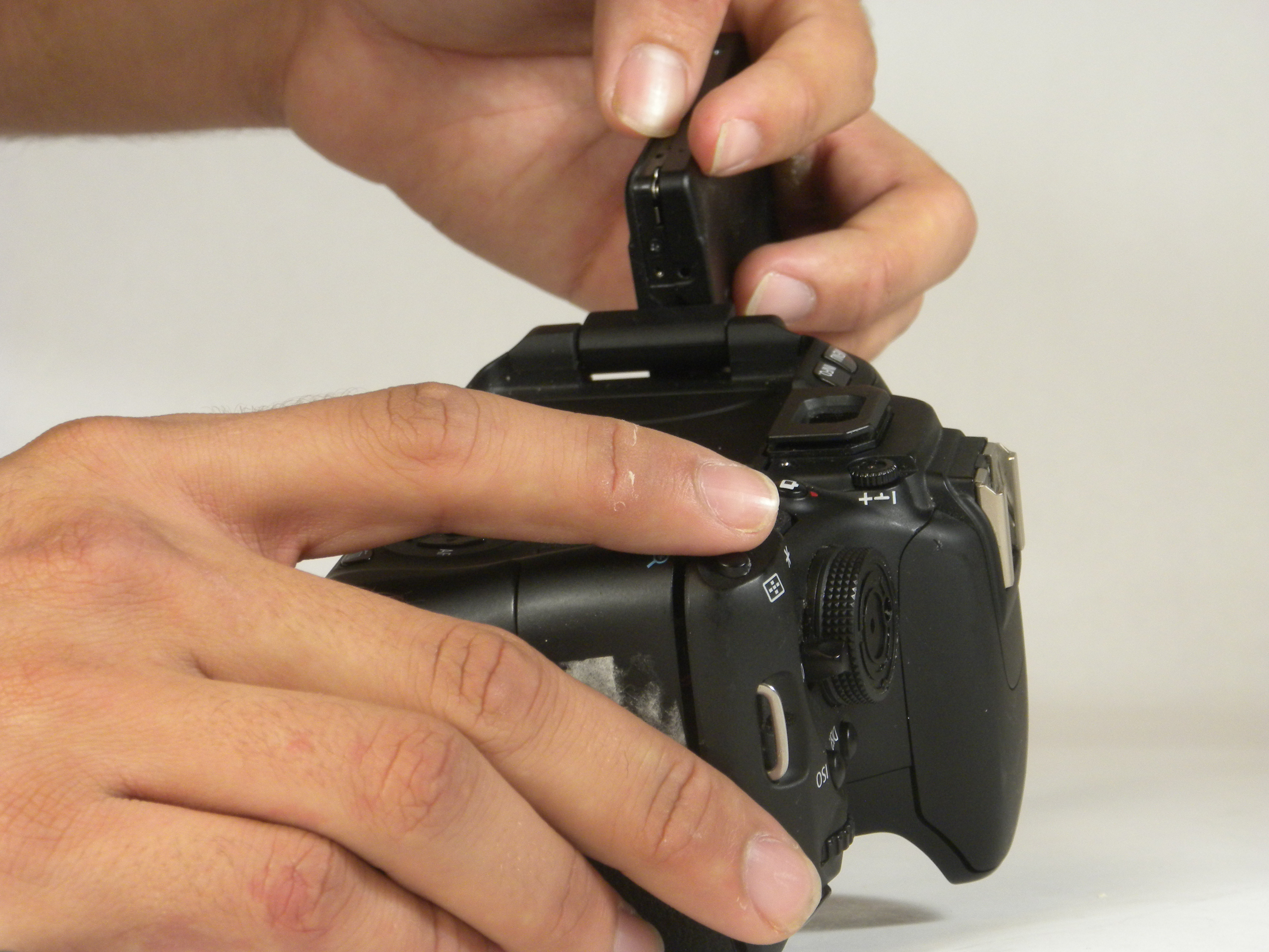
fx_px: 3666
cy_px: 476
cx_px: 634
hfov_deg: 19.6
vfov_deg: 14.8
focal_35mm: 100
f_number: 5.1
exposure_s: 1/54
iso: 213
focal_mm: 17.7
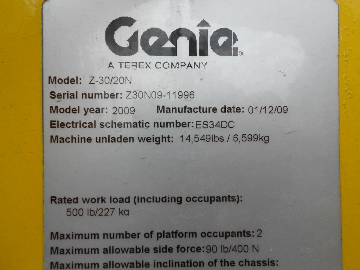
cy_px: 135
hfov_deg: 67.3
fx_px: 270
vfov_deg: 53.1
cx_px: 180
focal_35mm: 26
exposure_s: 1/800
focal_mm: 4.6
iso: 80
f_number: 3.2
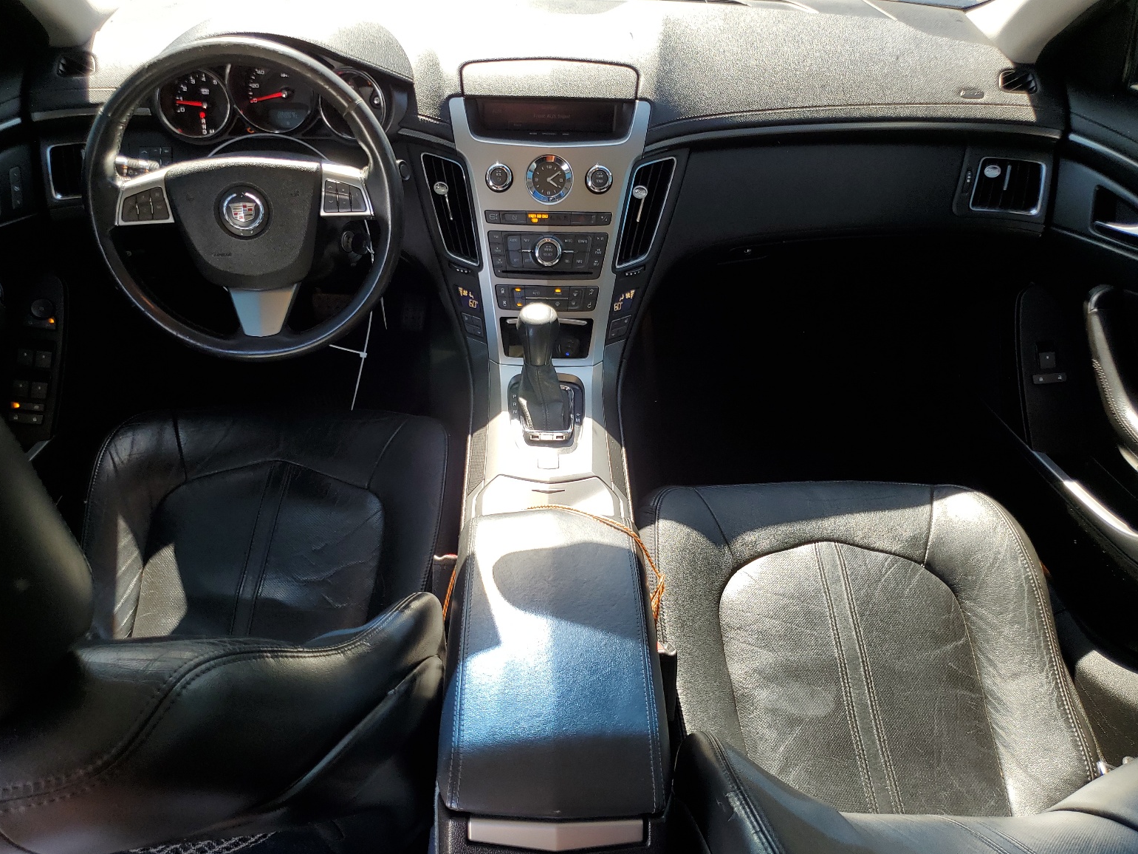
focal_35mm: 27
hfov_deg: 65.3
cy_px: 443
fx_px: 888
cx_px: 562
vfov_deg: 51.3
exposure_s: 1/125
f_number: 1.5
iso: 50
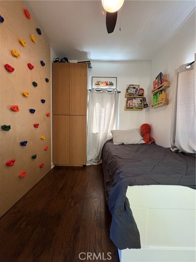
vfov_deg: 102.1
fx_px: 106
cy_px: 131
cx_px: 98
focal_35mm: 14
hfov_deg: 85.7
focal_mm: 2.22
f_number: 2.2
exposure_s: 1/60
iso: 500
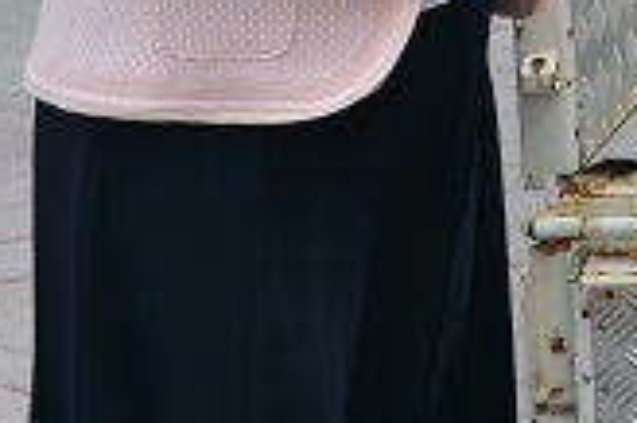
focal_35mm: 162
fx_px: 2864
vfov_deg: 8.2
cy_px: -283
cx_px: 1336
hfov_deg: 11.3
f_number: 10
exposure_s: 1/400
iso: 800
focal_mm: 32
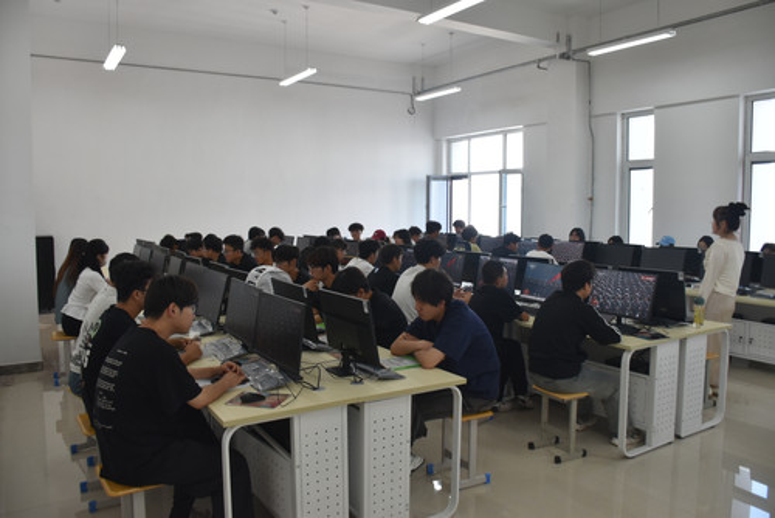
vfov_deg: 48.0
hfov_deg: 67.4
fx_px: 582
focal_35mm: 27
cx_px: 388
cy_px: 259
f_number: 4.5
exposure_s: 1/80
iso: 400
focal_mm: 18
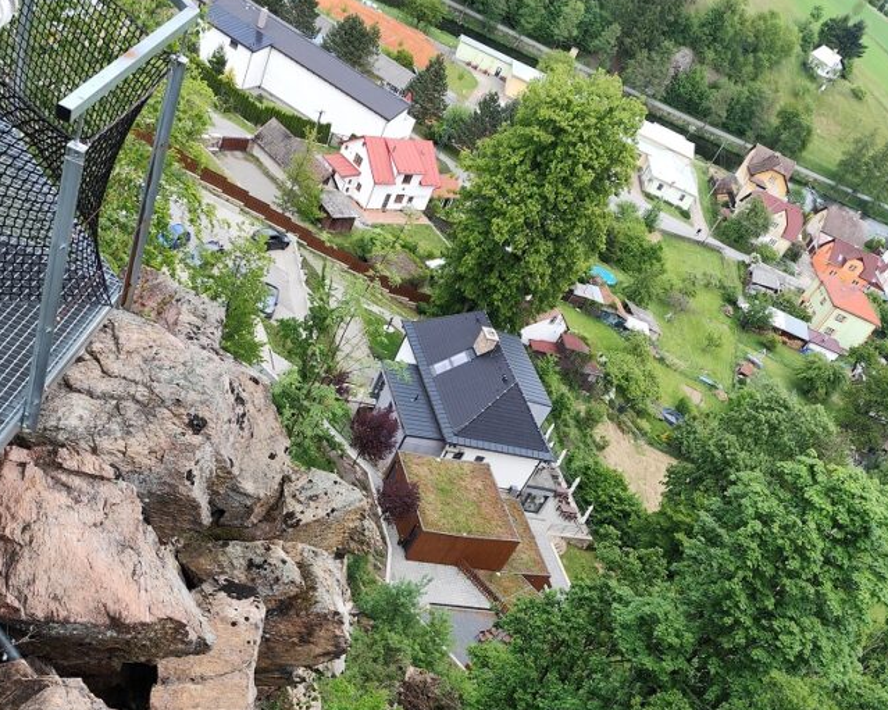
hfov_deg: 50.1
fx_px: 946
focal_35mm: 36
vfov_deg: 39.2
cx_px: 374
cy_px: 591
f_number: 1.65
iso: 50
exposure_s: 1/245
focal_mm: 6.19
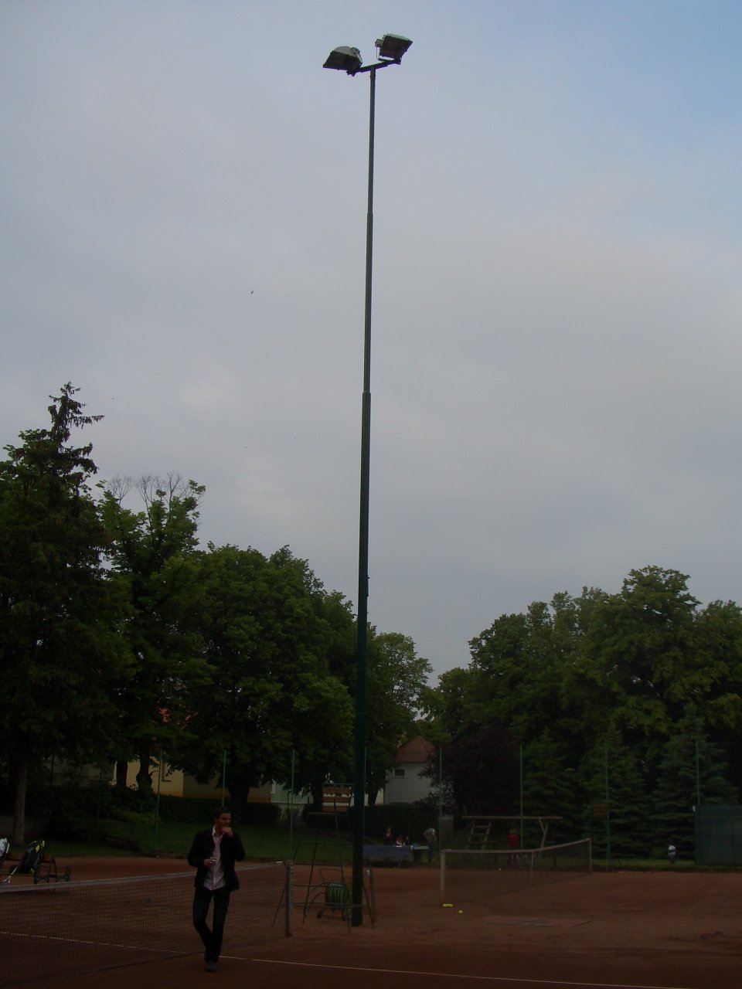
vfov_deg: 52.6
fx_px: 1000
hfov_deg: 40.7
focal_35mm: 35
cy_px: 494
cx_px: 371
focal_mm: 5.8
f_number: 4.3
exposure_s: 1/160
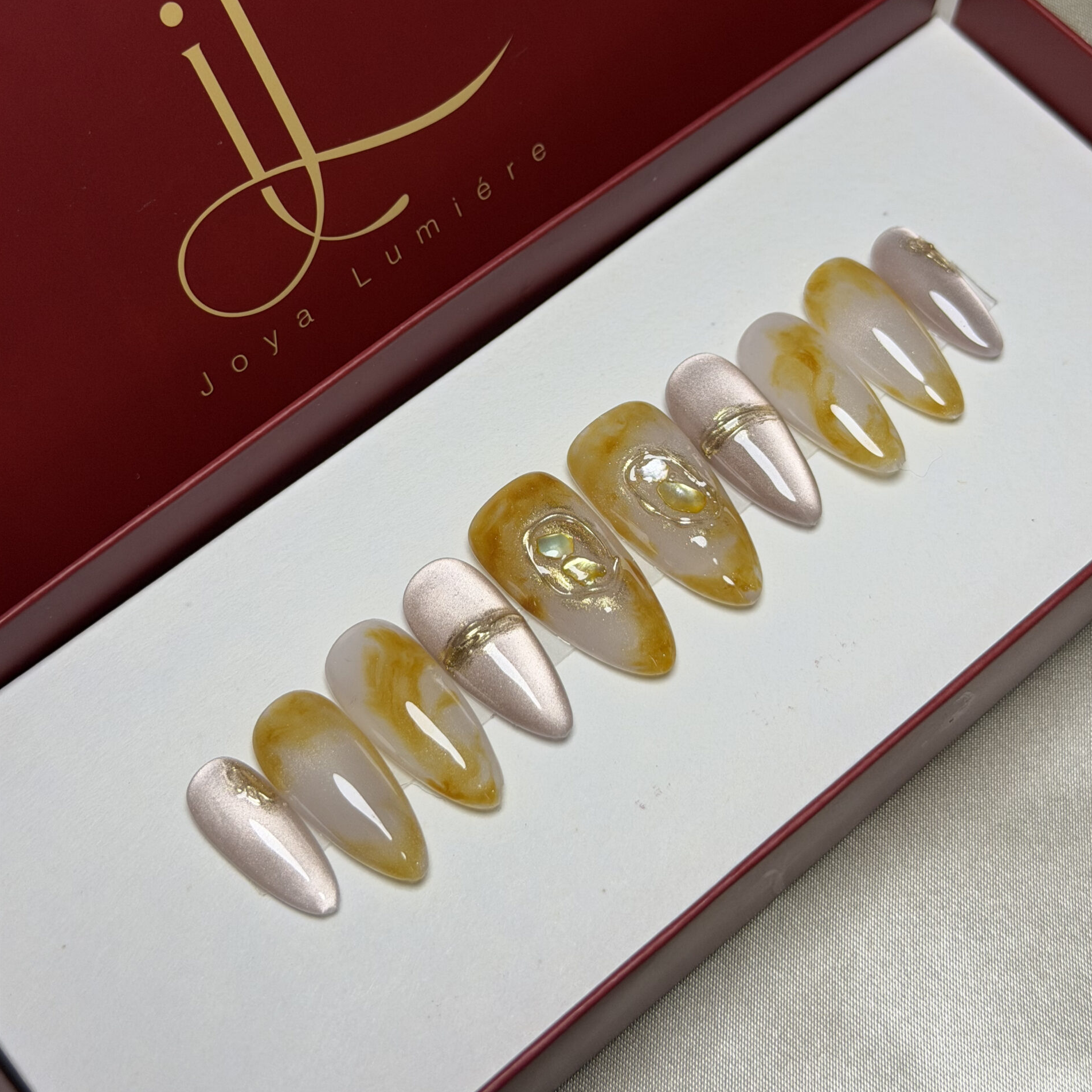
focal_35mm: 57
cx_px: 548
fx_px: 2034
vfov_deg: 29.9
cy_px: 389
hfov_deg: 30.0
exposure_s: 1/121
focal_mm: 6.76
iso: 64
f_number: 1.78
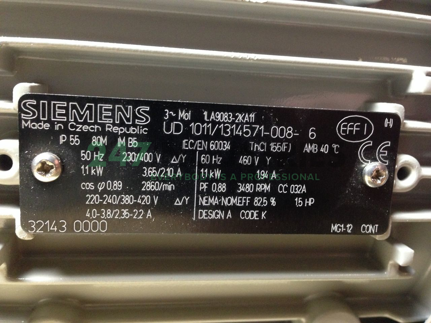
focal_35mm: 33
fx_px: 411
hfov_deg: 55.4
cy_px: 162
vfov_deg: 42.9
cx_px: 216
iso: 320
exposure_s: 1/20
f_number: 2.4
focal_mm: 4.12
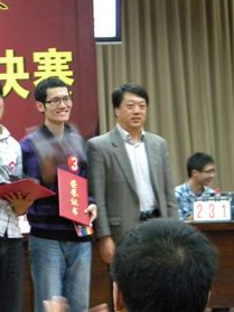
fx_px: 1128
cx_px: 6
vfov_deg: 15.8
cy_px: 145
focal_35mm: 125
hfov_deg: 11.7
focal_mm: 15.1
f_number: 4.5
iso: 800
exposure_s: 1/8.8
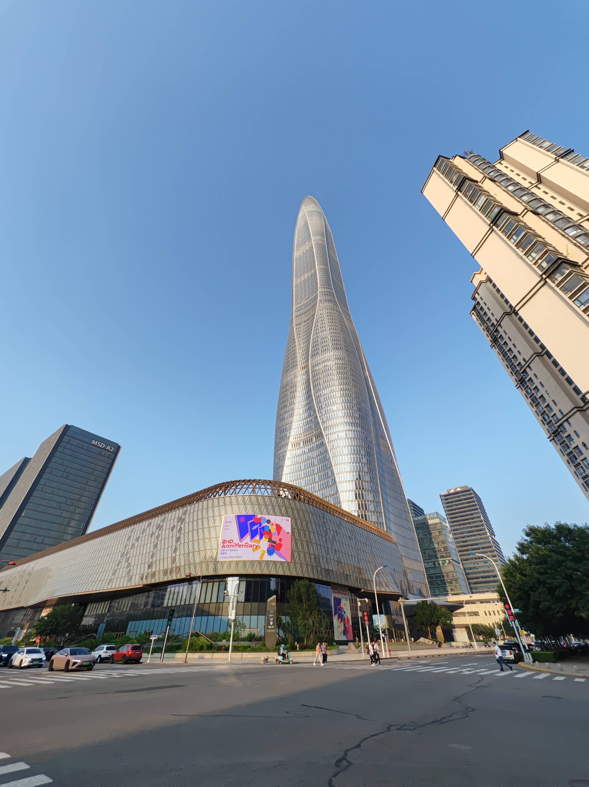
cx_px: 294
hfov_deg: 89.9
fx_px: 295
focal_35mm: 13
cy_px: 394
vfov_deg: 106.2
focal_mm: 1.82
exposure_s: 1/200
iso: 50
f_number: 2
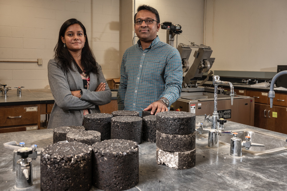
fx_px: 271
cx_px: 144
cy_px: 96
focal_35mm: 34
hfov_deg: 55.8
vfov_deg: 38.8
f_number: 8
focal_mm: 34
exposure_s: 1/60
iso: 640
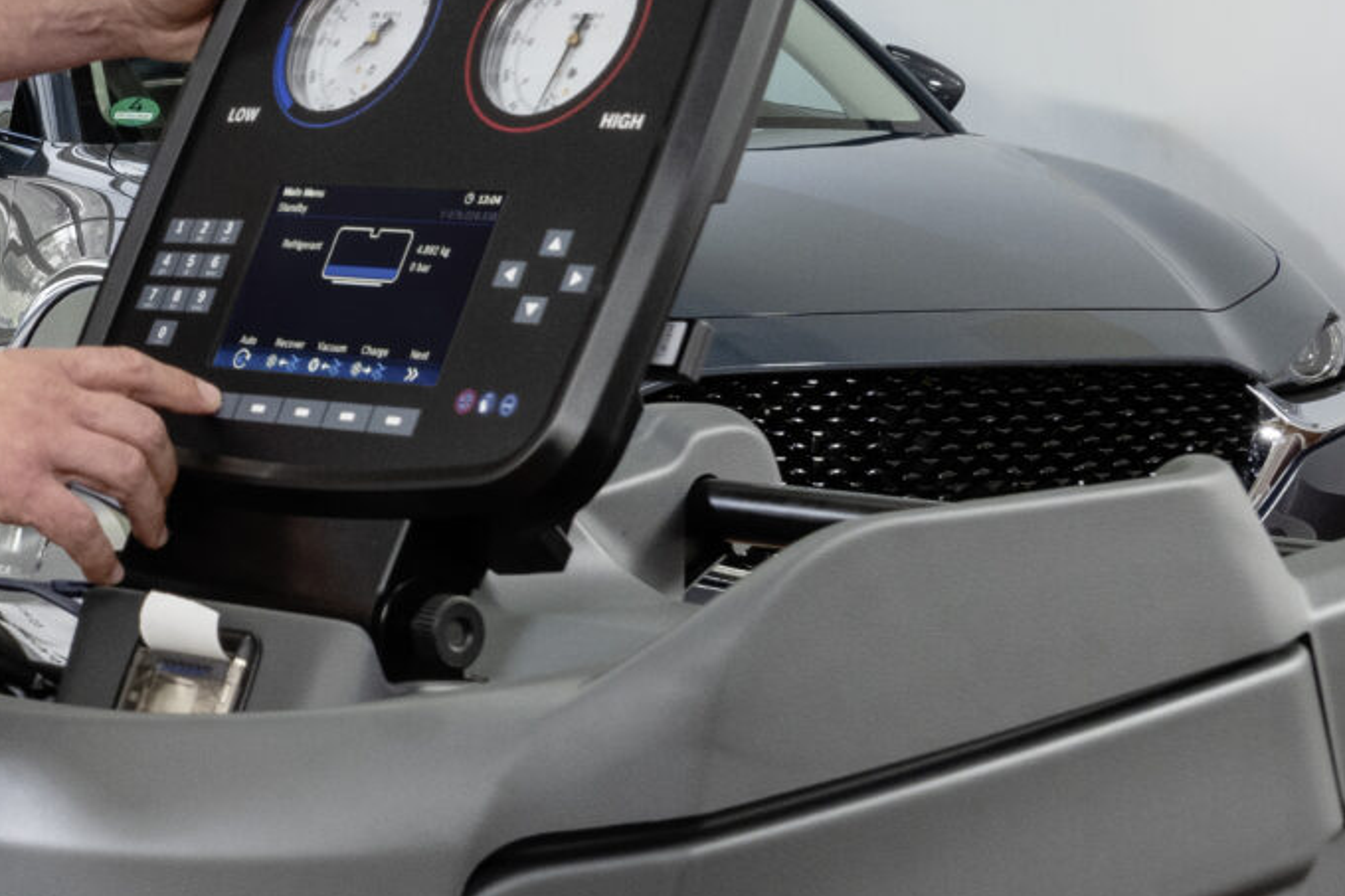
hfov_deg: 15.6
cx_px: -103
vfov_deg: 10.7
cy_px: 428
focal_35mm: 128
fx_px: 4781
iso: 400
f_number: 11
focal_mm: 34
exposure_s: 1/80
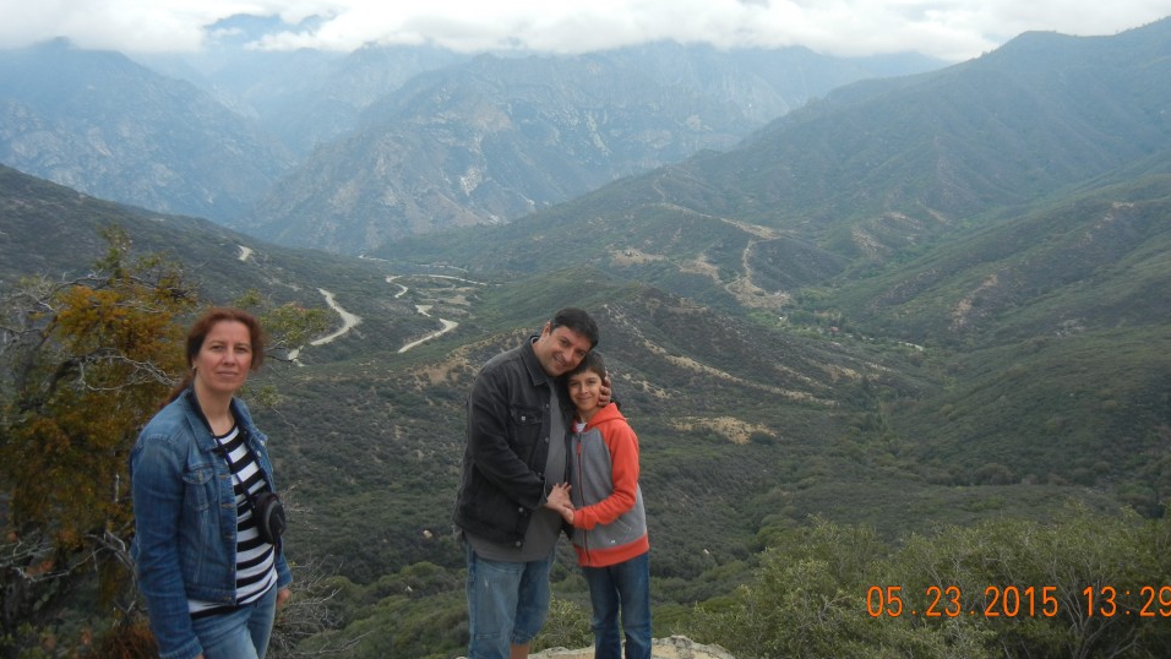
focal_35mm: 35
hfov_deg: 56.6
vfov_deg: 33.5
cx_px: 625
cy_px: 229
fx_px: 1087
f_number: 7
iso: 160
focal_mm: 5.4
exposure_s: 1/254
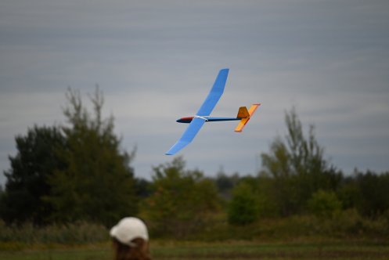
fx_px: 4325
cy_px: 130
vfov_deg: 3.4
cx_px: 194
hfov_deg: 5.2
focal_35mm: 400
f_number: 6.3
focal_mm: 400
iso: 640
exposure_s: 1/1600
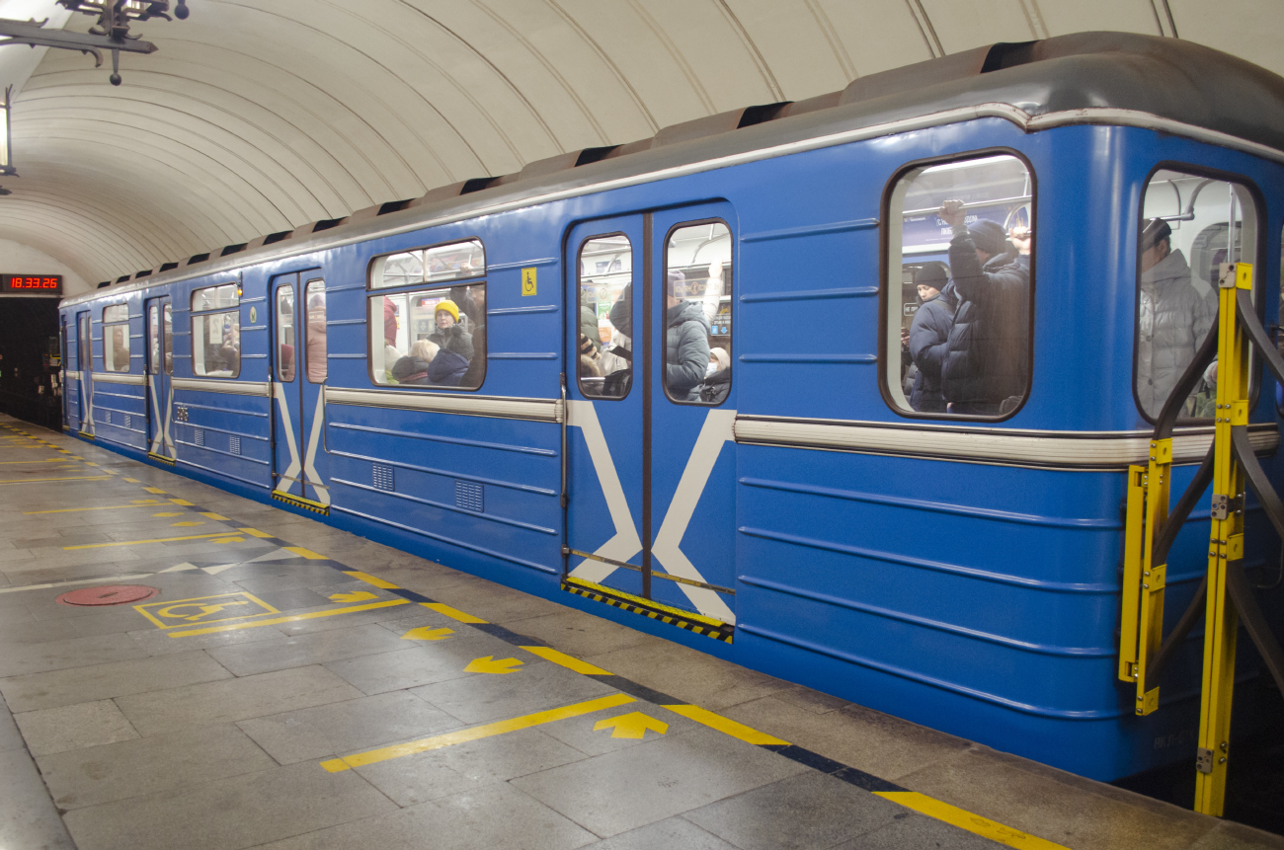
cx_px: 642
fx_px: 961
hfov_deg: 67.5
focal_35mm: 27
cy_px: 425
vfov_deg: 47.7
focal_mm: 18
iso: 1000
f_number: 3.5
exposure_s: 1/30
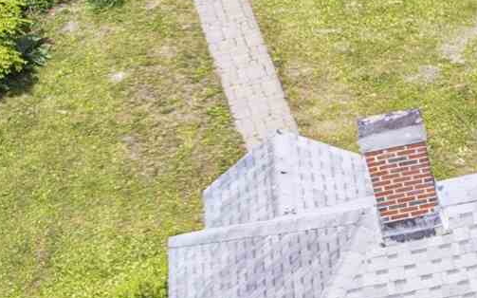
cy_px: 158
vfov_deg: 9.6
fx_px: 1780
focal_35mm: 137
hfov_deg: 13.2
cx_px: 950
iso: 160
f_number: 2.8
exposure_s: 1/50
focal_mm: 8.4
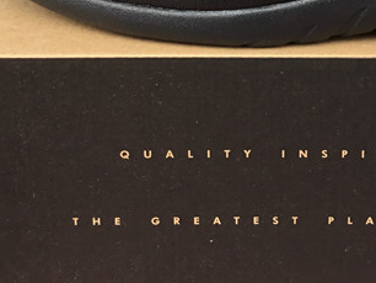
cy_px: -66
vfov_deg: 17.3
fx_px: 881
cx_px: 294
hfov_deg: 23.8
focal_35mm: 81
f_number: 2.4
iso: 32
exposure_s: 1/100
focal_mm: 3.3
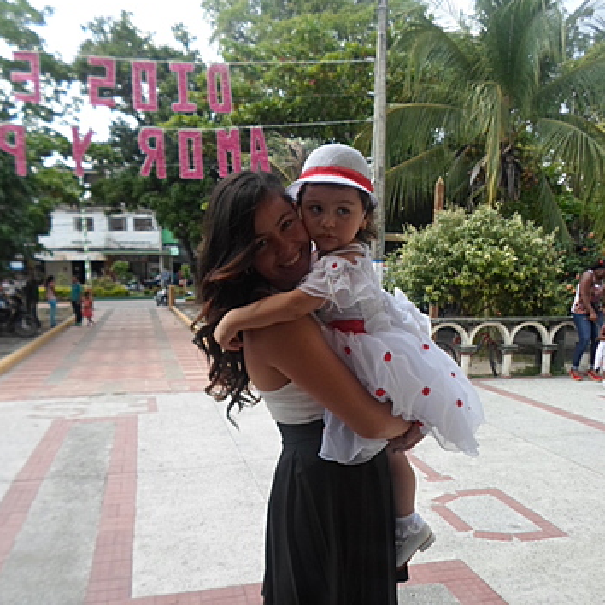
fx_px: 593
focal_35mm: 30
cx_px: 302
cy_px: 386
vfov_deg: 53.3
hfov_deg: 54.0
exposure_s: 1/500
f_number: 2.5
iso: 80
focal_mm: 4.5
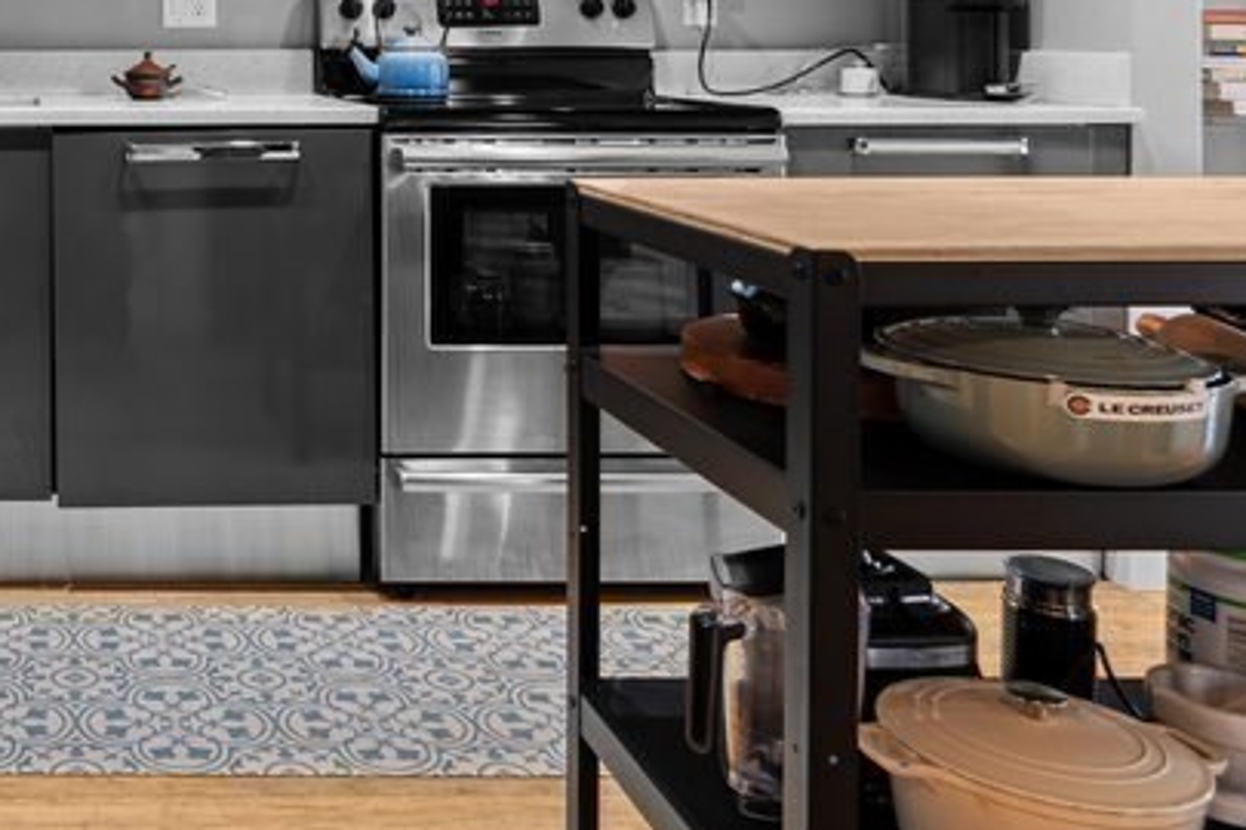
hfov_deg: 41.4
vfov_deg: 30.1
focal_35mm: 42
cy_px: 32
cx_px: 46
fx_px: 1454
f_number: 9
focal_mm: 17
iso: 200
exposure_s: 2.5
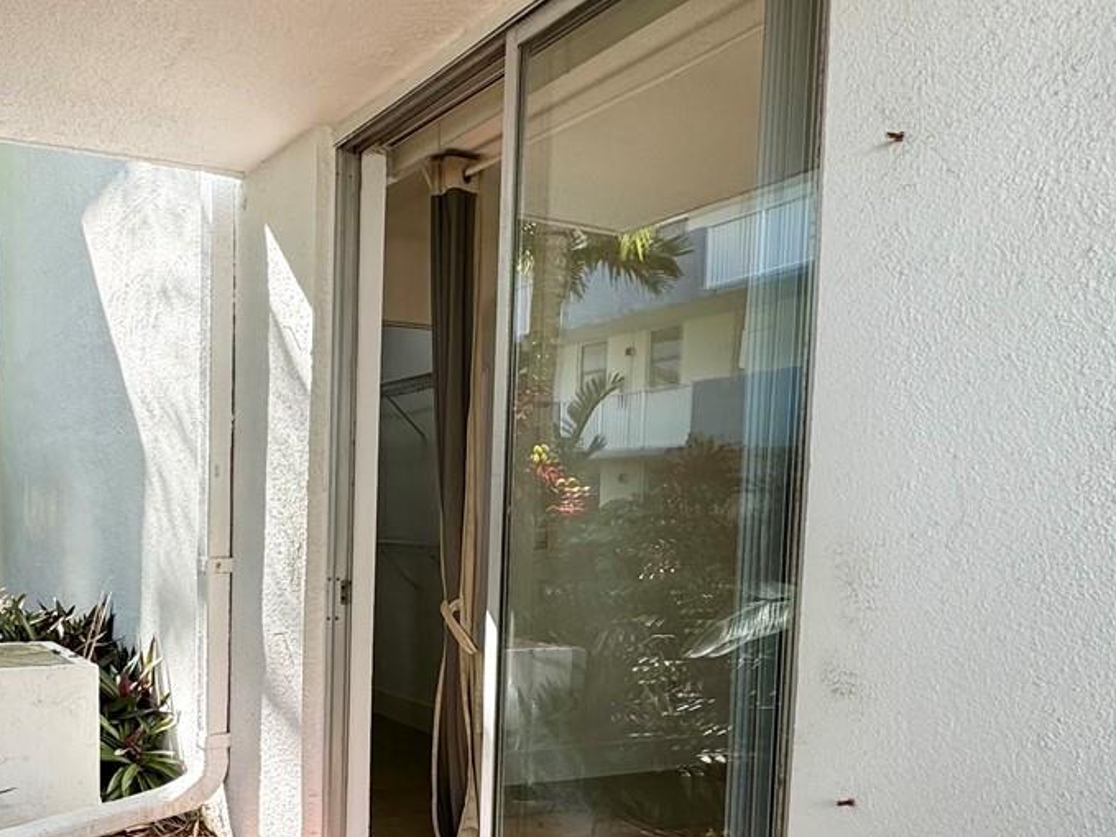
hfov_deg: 52.5
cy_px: 592
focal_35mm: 33
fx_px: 1064
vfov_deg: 42.1
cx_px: 256
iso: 40
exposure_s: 1/129
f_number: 2.2
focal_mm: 2.22
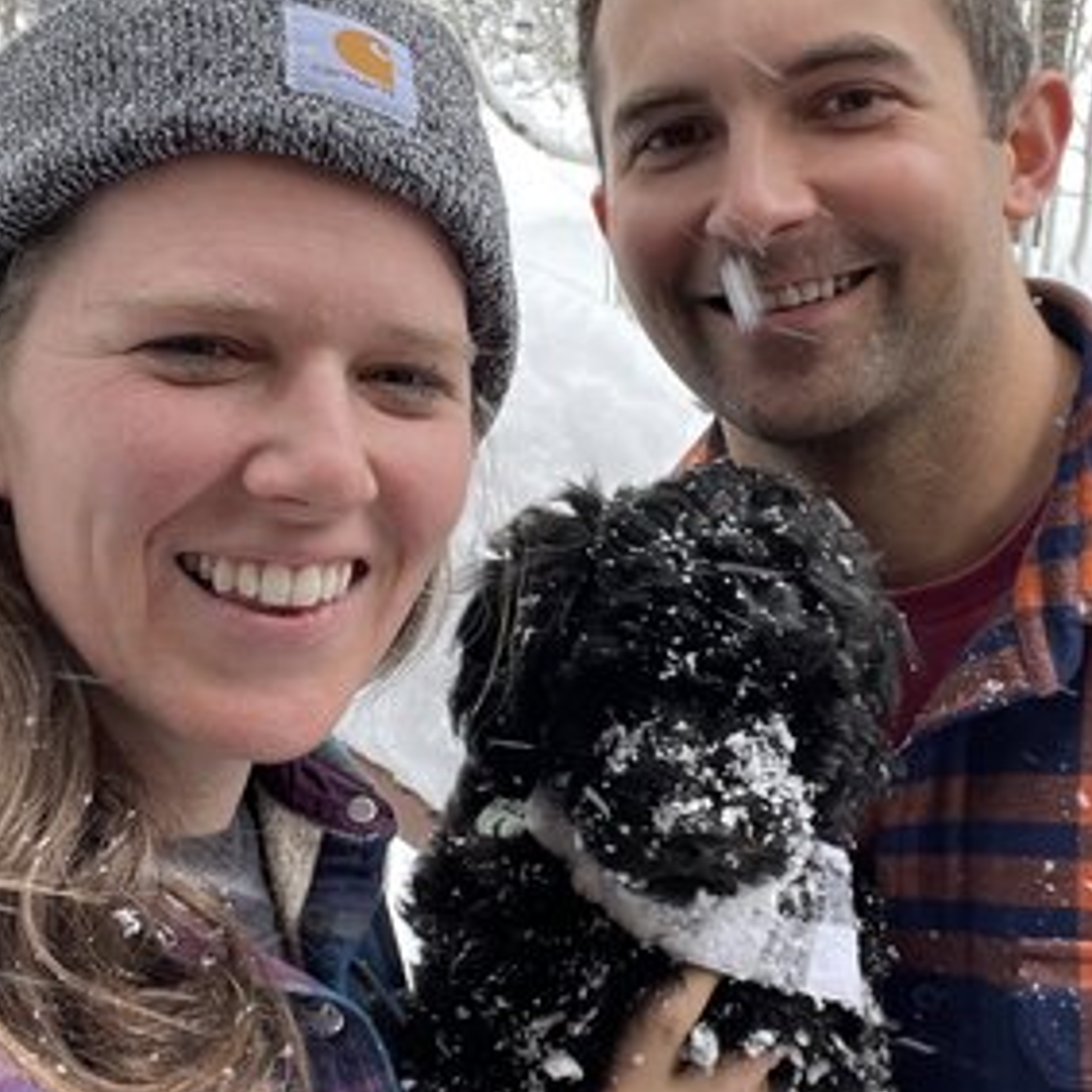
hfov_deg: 37.5
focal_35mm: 45
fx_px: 1606
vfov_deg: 37.5
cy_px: 525
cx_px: 571
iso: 100
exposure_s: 1/75
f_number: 2.2
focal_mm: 2.71
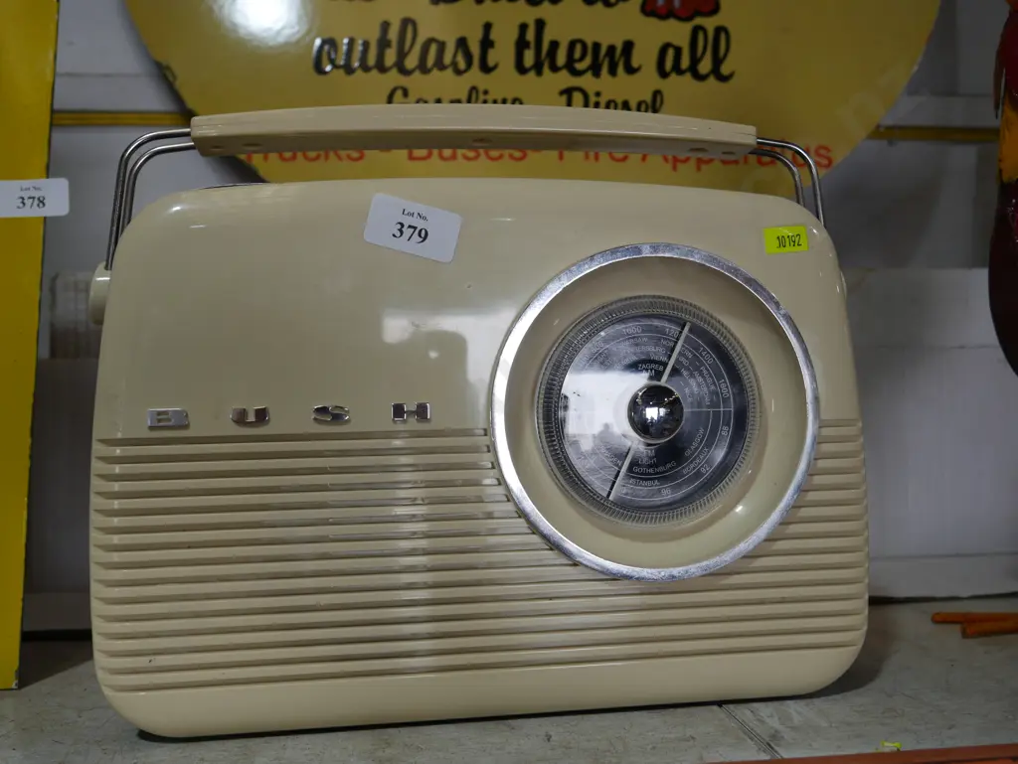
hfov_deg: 51.3
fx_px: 1059
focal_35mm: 36
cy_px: 382
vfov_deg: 39.7
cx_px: 509
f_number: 4.5
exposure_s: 1/125
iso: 200
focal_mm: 18
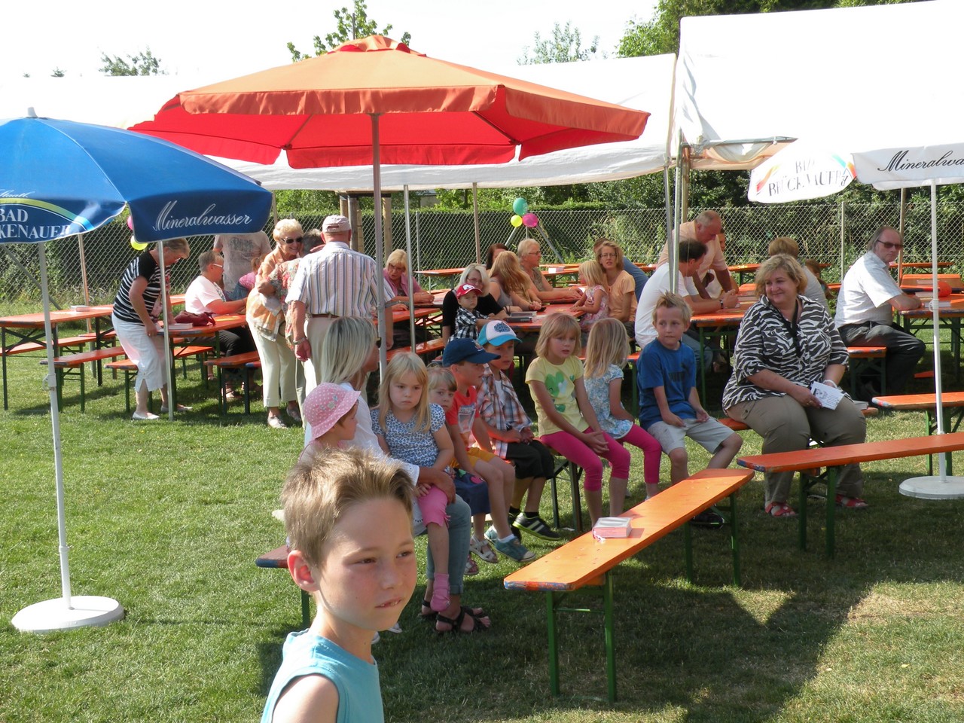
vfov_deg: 26.1
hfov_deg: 34.3
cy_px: 362
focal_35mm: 56
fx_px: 1560
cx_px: 482
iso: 64
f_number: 5.6
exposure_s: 1/157
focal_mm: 9.8
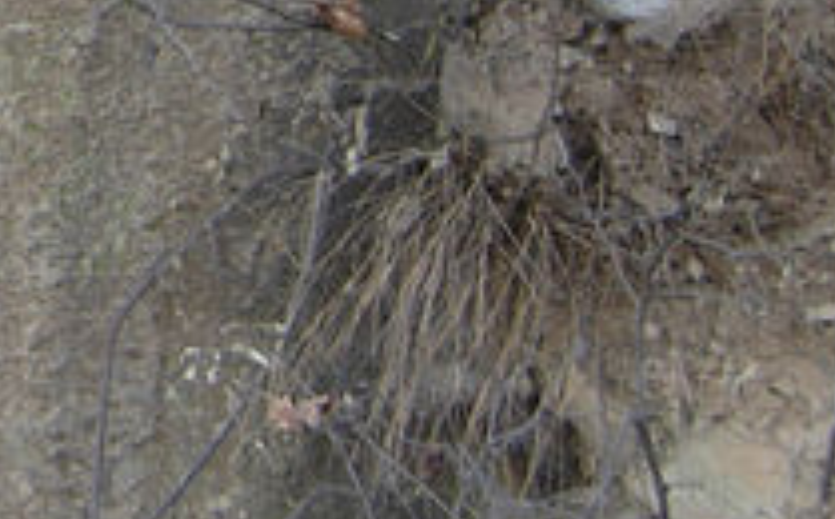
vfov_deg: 7.0
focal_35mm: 183
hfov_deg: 10.8
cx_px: -627
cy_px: -423
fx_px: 4159
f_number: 3
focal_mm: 7.5
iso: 50
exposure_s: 1/78.3
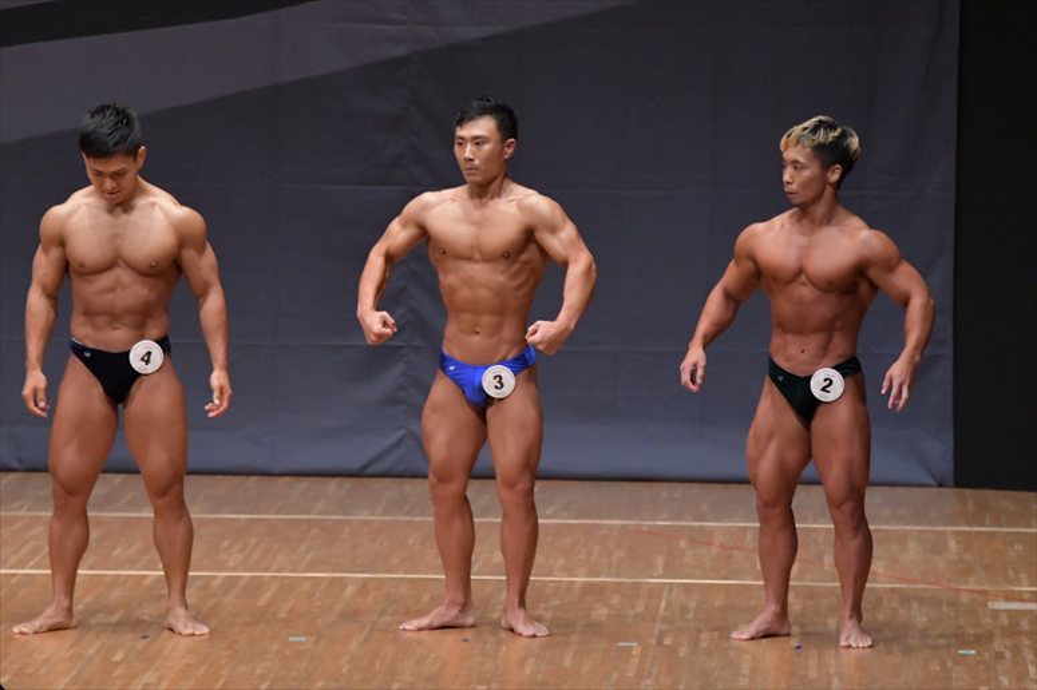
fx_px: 7774
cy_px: 345
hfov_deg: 7.6
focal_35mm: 270
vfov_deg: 5.1
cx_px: 518
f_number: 5.6
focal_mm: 180
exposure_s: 1/400
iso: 6400
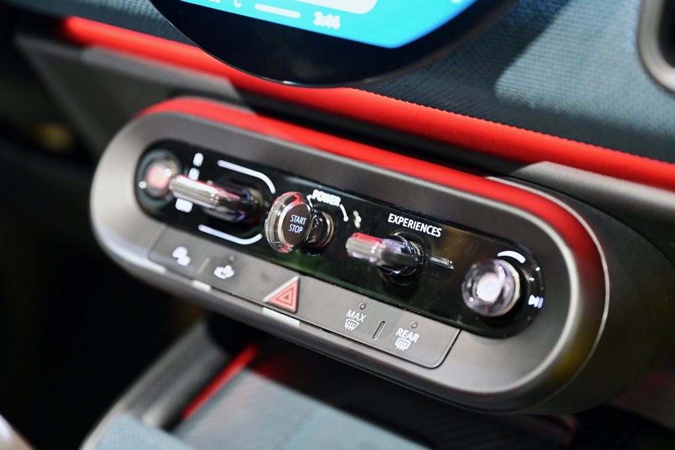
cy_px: 225
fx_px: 1313
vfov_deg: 19.5
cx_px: 338
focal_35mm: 70
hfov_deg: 28.8
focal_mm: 70
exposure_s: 1/10
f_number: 2.8
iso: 1600
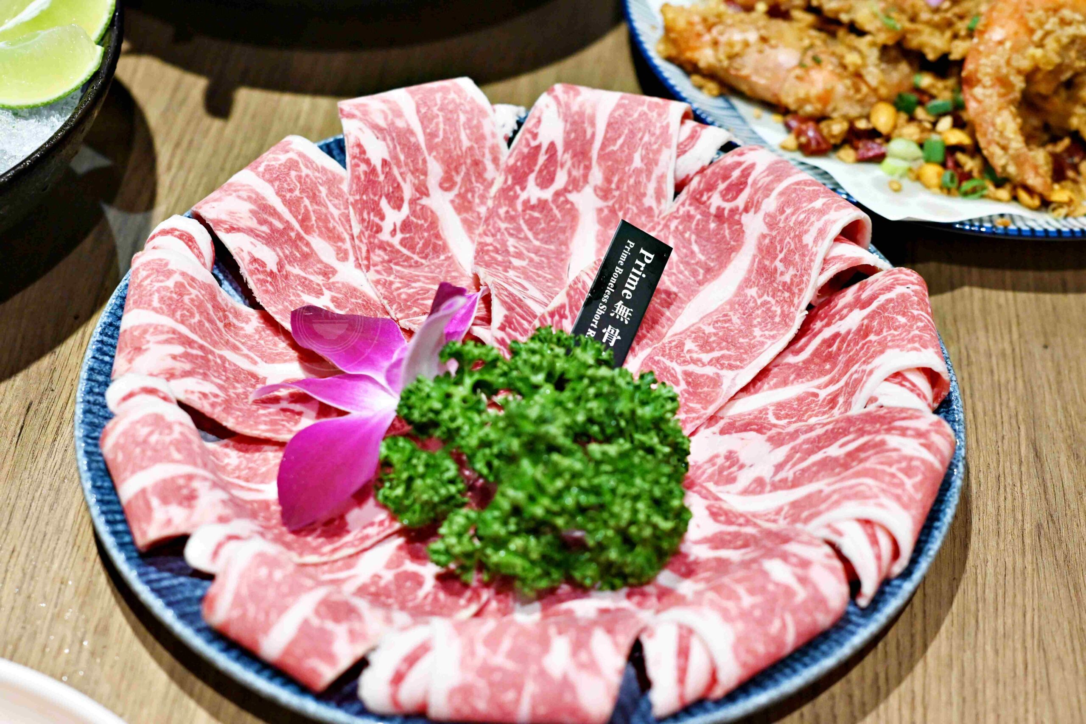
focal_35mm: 75
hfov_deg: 27.0
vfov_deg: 18.2
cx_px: 543
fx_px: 2262
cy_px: 362
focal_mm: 50
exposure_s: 1/200
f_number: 3.2
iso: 1400
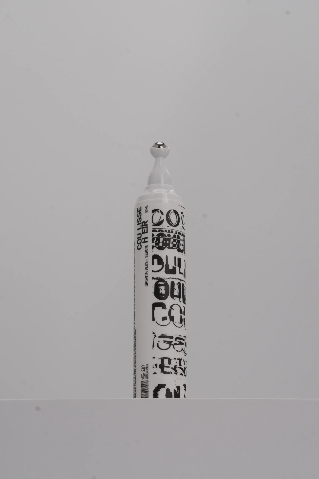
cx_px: 160
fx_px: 1395
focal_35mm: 105
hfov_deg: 13.0
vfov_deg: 19.5
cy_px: 240
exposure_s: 1/200
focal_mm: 70
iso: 800
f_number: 16
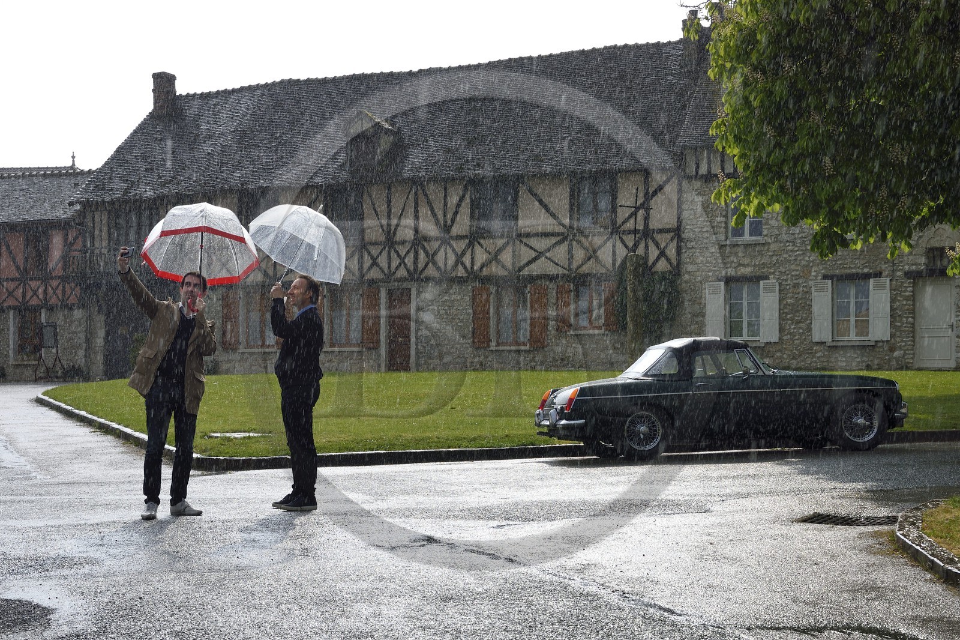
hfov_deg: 36.3
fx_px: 1466
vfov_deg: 24.6
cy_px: 320
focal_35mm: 55
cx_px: 480
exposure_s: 1/320
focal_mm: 55
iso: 200
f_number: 11
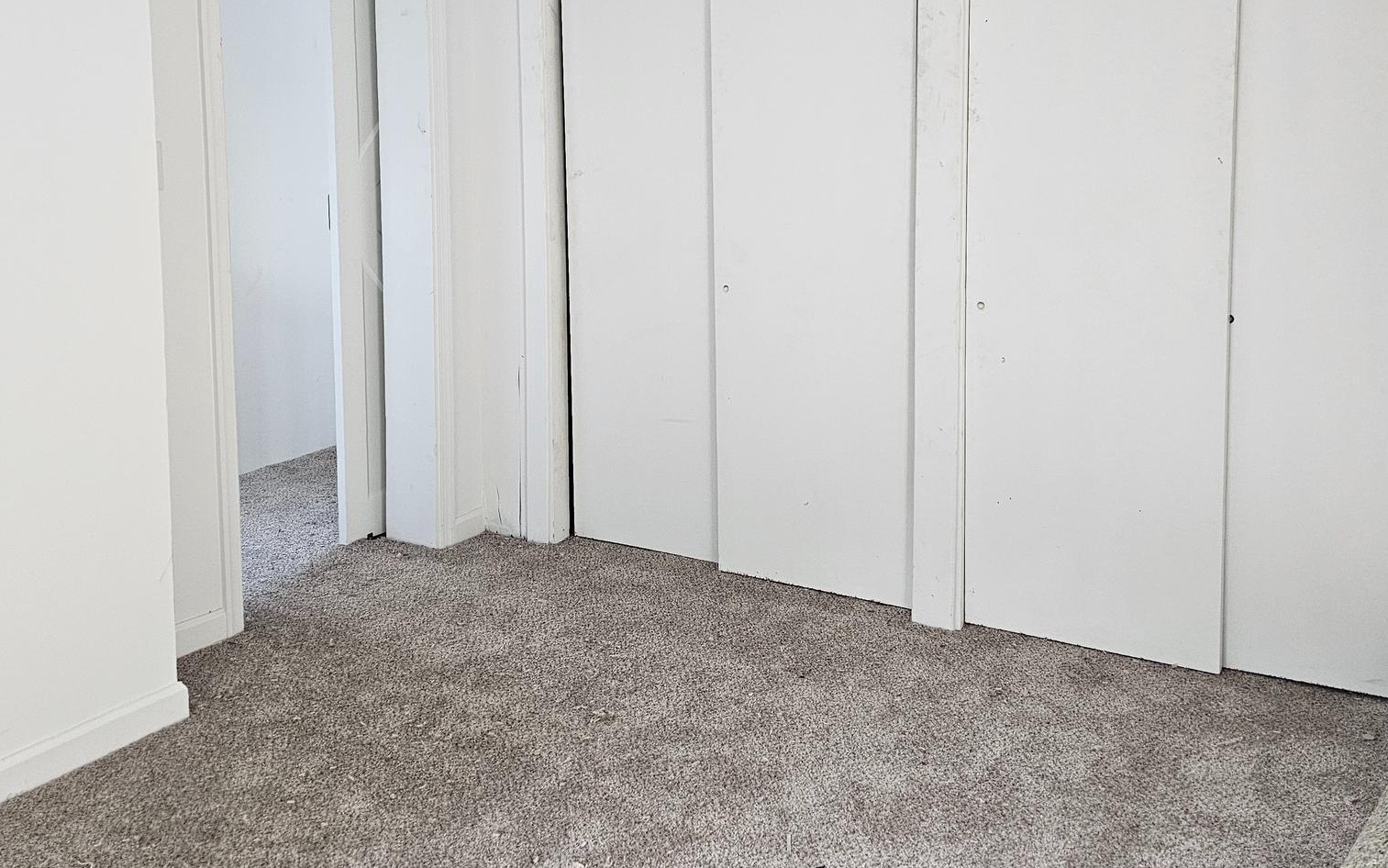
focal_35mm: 33
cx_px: 711
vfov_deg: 37.6
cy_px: 244
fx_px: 1248
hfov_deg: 58.1
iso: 500
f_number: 1.7
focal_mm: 6.3
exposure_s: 1/240
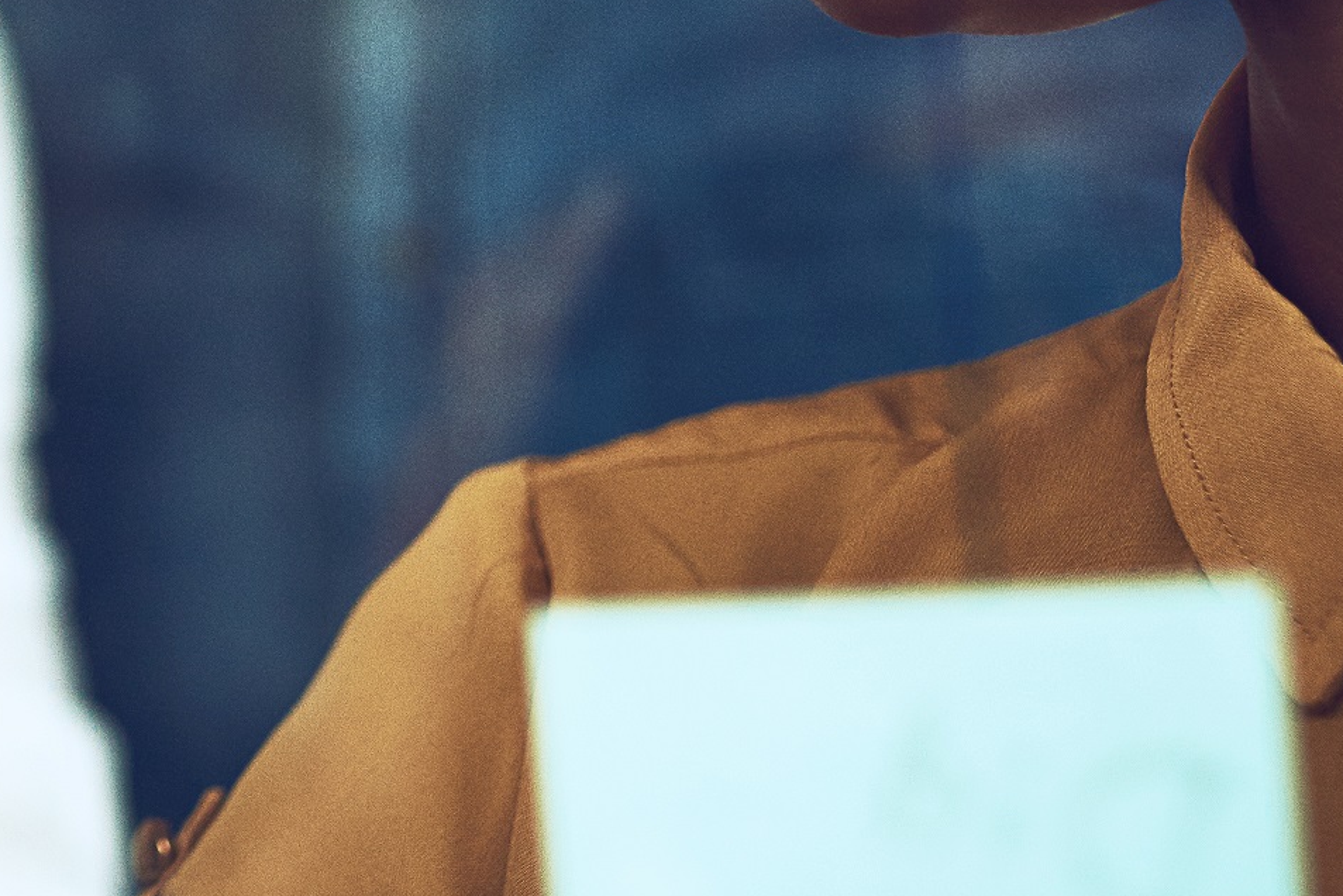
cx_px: -899
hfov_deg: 10.2
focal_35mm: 193
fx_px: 7202
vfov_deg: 7.0
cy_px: -497
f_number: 2.2
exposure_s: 1/160
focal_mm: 50
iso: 250
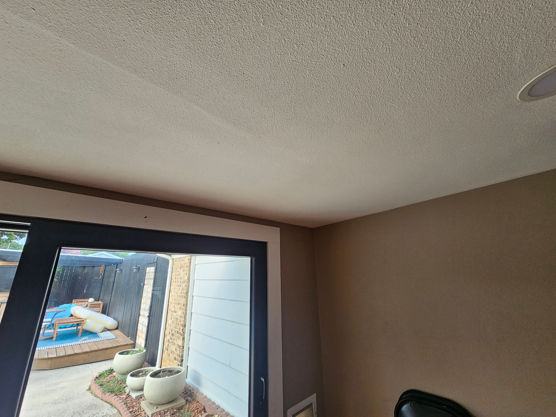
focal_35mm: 13
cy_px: 208
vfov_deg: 89.9
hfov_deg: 106.2
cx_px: 278
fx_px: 209
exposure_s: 1/207
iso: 100
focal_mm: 2.2
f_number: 2.2
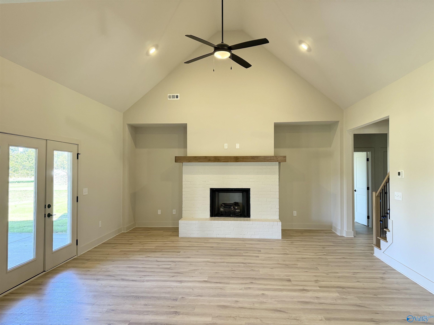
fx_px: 301
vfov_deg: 56.8
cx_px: 217
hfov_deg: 71.6
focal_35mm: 24
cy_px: 162
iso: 320
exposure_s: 1/120
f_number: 1.78
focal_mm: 6.76
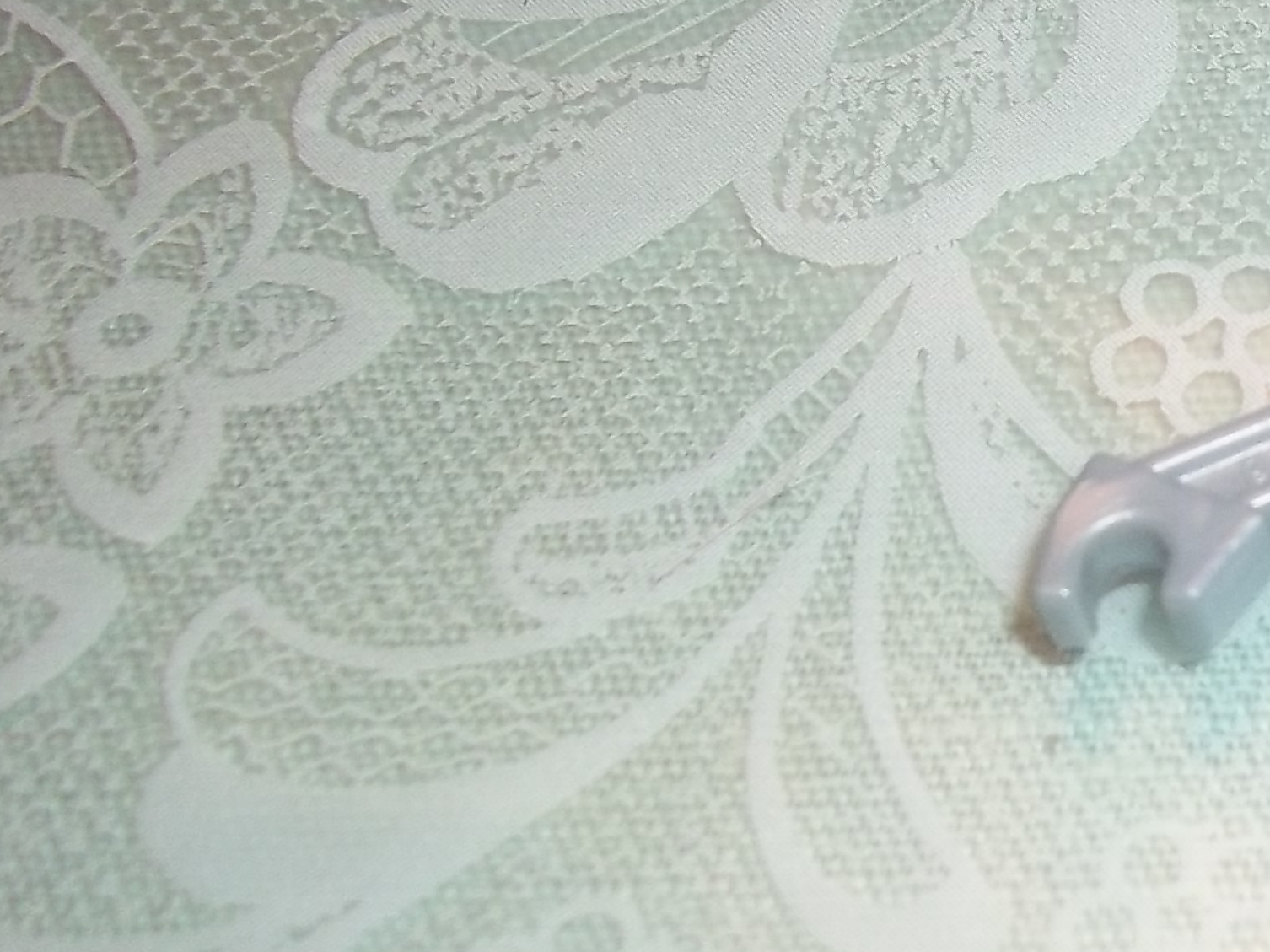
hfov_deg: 21.3
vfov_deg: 17.3
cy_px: 663
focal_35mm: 85
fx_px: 3118
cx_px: 1549
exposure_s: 1/30
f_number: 2.9
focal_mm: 5.7
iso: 80
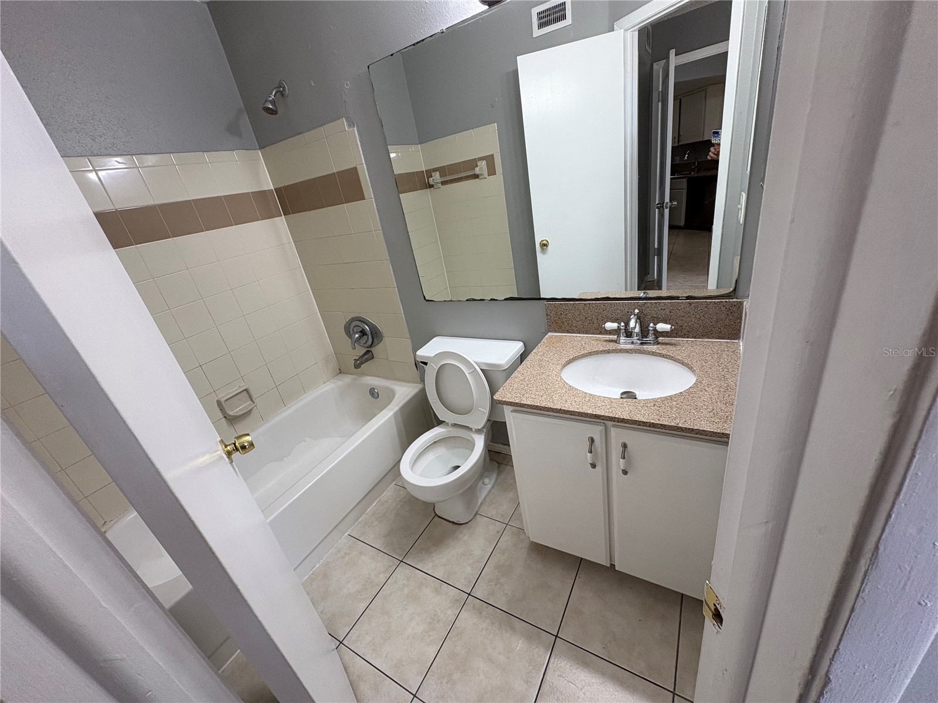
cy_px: 352
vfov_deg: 85.7
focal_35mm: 14
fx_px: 379
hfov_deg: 102.1
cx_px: 469
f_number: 2.2
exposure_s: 1/99
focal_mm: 2.22
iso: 125
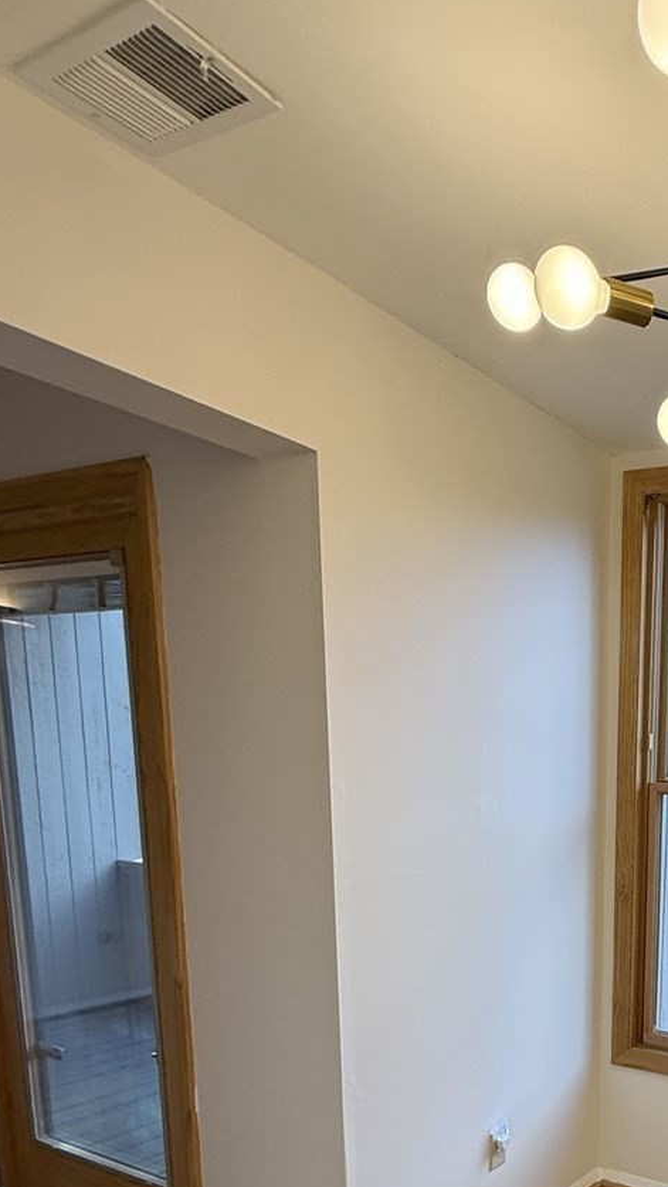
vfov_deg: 62.6
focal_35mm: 28
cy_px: 936
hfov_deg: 35.9
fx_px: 881
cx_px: 719
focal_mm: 2.22
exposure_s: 1/120
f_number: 2.2
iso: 80
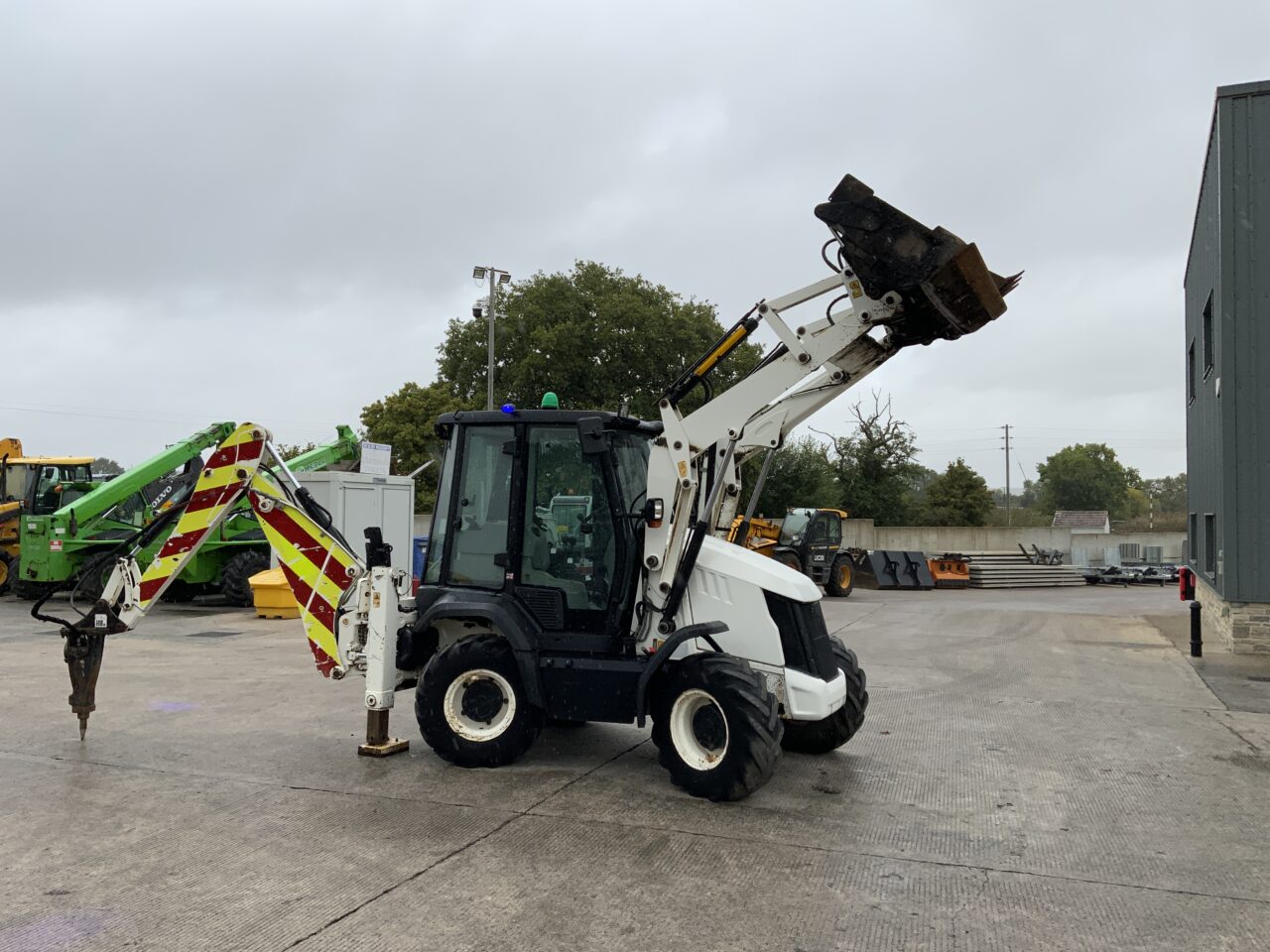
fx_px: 1064
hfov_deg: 61.7
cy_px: 476
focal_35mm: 29
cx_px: 635
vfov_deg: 48.2
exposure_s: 1/586
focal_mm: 3
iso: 16
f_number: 1.8
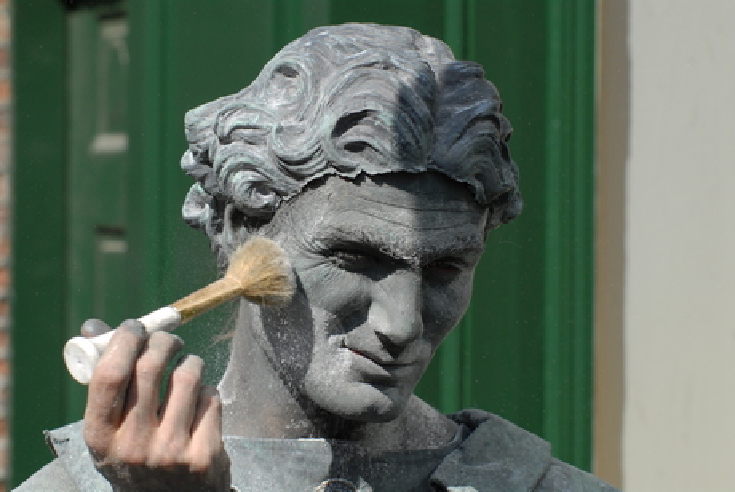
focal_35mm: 142
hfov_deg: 14.4
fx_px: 2913
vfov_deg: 9.7
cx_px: 368
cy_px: 246
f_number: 9
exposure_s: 1/320
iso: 200
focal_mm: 95
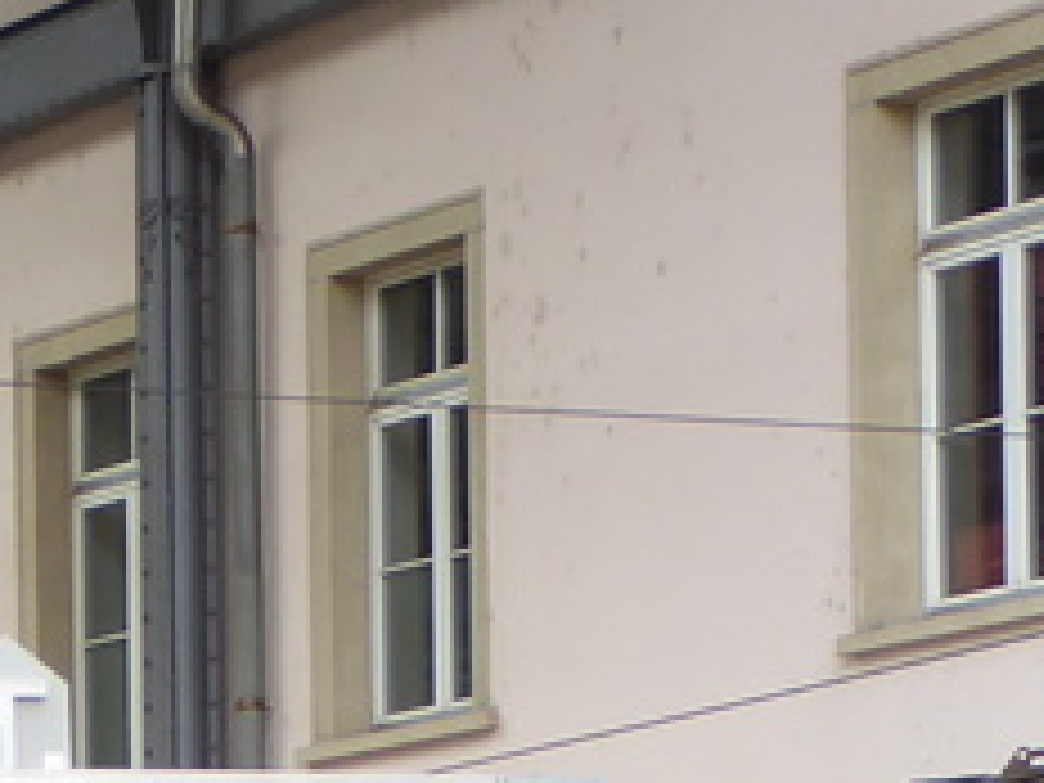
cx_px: -1274
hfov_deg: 7.4
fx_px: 7630
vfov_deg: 5.7
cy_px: 1530
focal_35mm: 253
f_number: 4
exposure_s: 1/100
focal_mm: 8.4
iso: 80
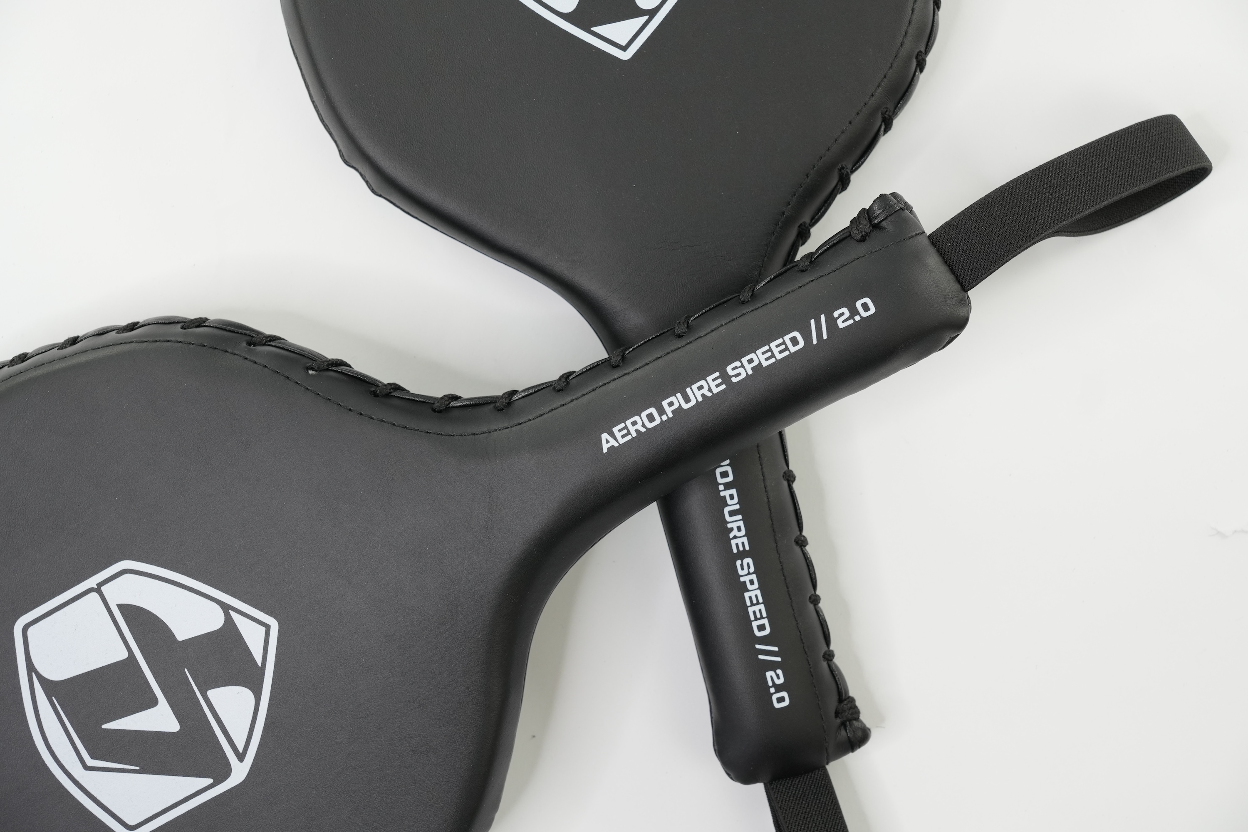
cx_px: 624
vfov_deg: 18.2
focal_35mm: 75
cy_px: 416
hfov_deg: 27.0
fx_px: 2600
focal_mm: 50
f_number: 6.3
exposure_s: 1/80
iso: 400
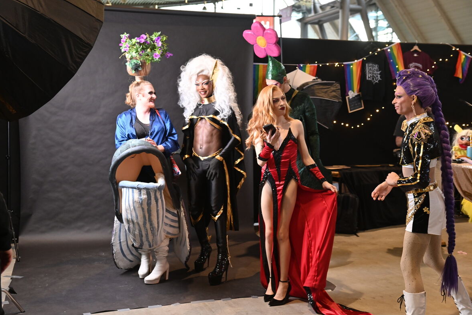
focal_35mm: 45
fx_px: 590
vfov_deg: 29.9
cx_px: 234
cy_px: 161
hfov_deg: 43.6
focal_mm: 44
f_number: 3.5
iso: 1600
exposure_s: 1/80
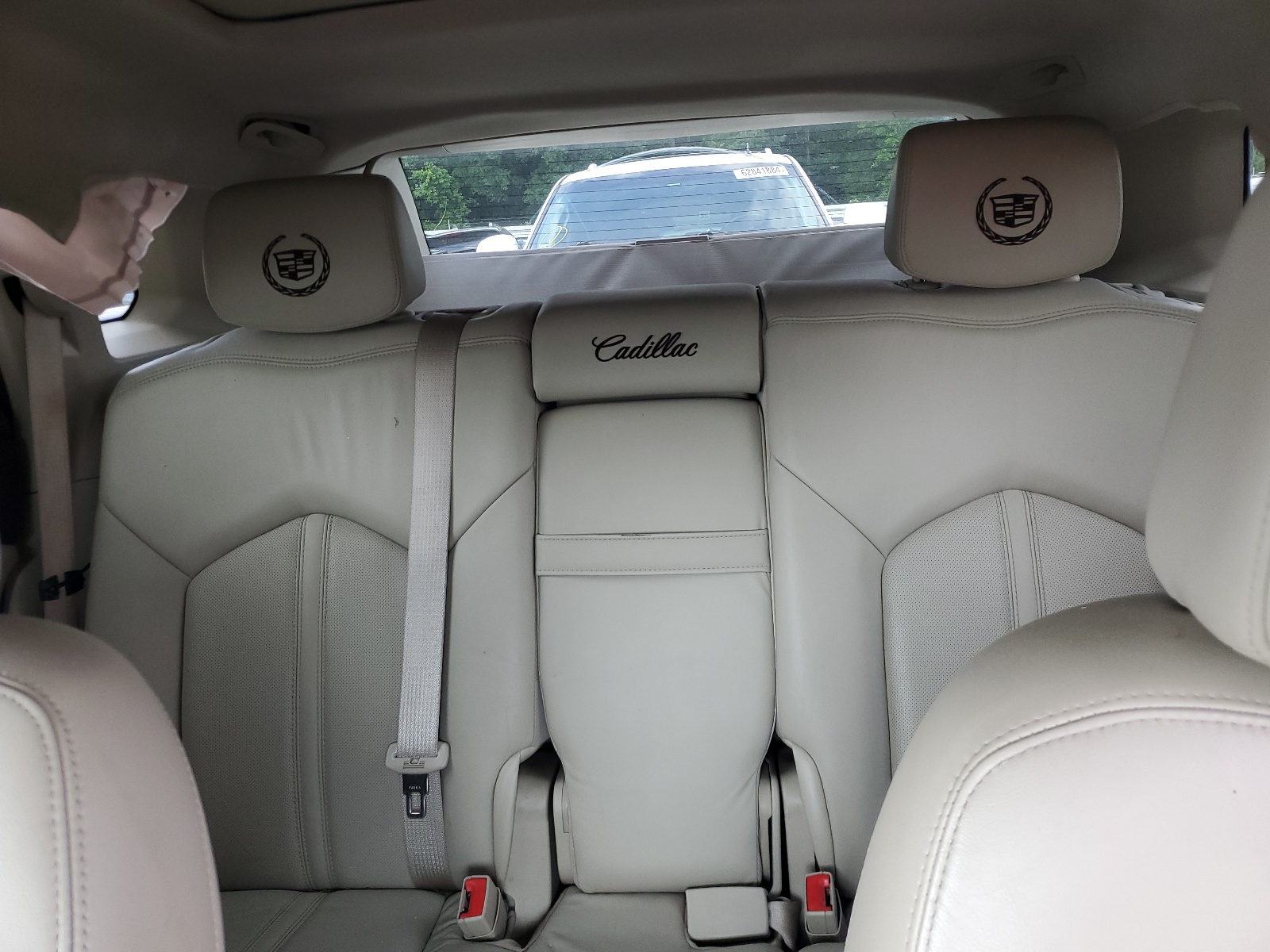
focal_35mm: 26
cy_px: 476
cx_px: 635
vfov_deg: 53.1
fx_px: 954
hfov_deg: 67.3
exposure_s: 1/120
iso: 77
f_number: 1.5
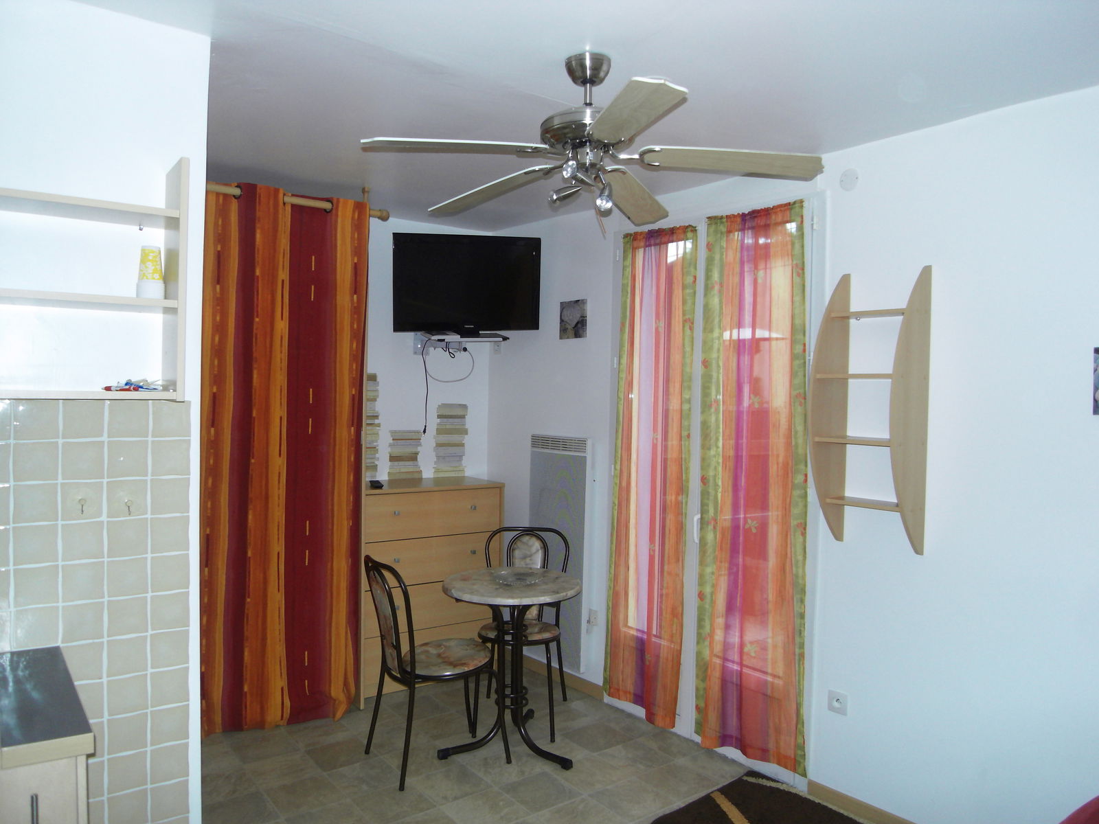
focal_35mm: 24
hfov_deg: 71.6
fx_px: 762
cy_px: 412
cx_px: 550
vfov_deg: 56.8
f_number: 2.8
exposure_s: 1/40
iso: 100
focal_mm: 4.3
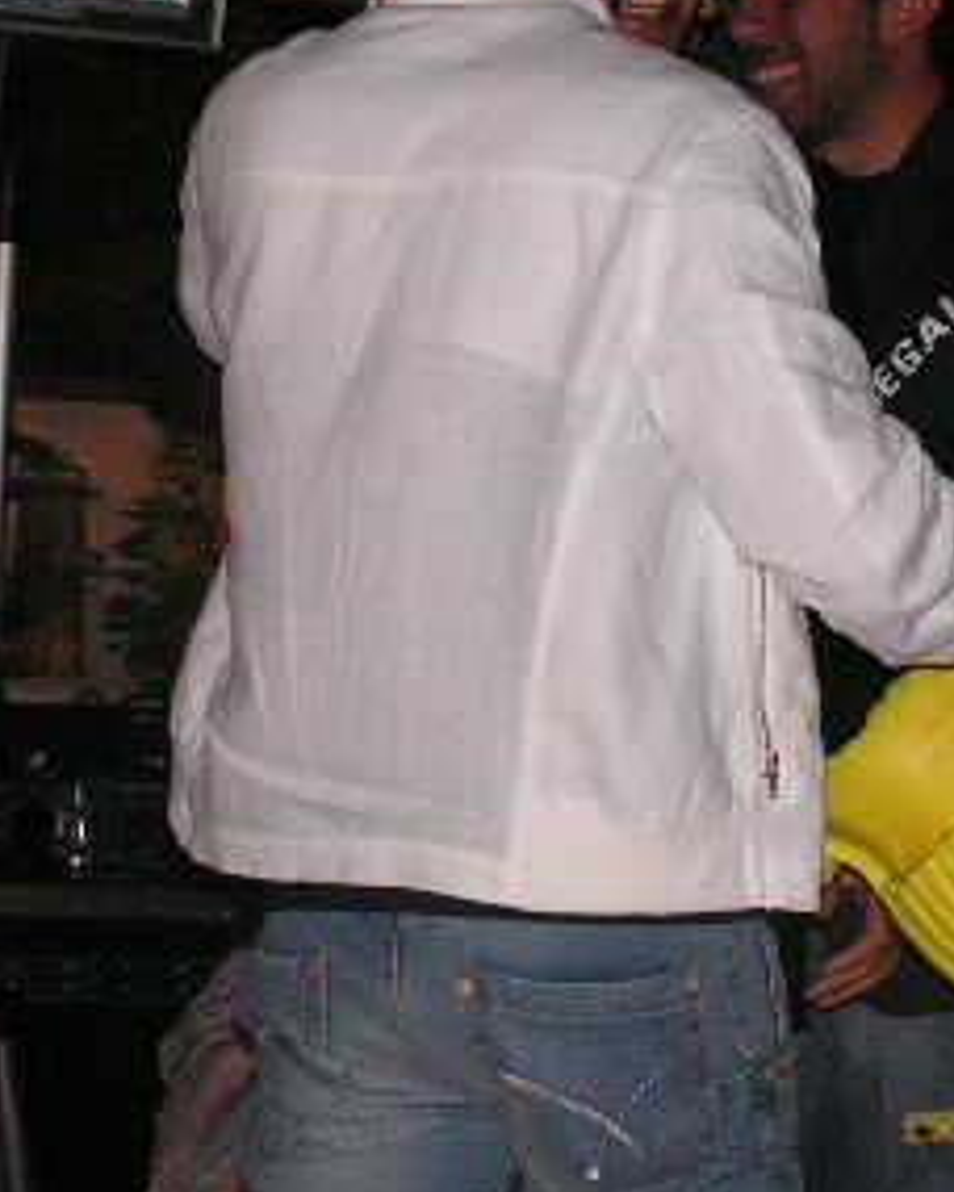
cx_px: 799
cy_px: 410
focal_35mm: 149
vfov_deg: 12.9
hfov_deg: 10.3
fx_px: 5259
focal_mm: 11.4
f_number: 3.3
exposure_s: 1/80
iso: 200
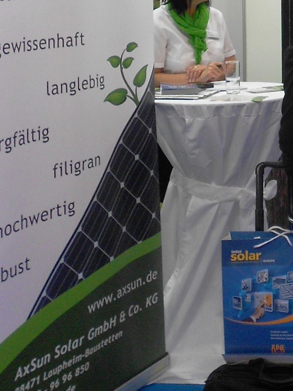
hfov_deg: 18.6
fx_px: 835
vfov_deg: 25.3
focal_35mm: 74
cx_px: 369
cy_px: 24
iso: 125
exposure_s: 1/30
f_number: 3.2
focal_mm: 4.6
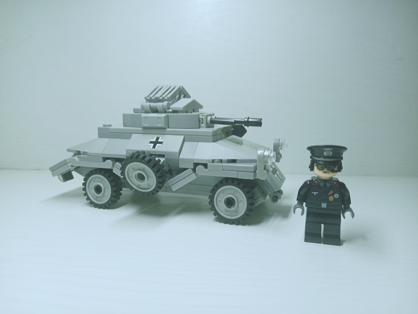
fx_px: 314
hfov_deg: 67.3
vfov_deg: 53.1
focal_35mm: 26
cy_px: 157
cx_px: 209
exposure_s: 1/40
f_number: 1.8
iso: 114
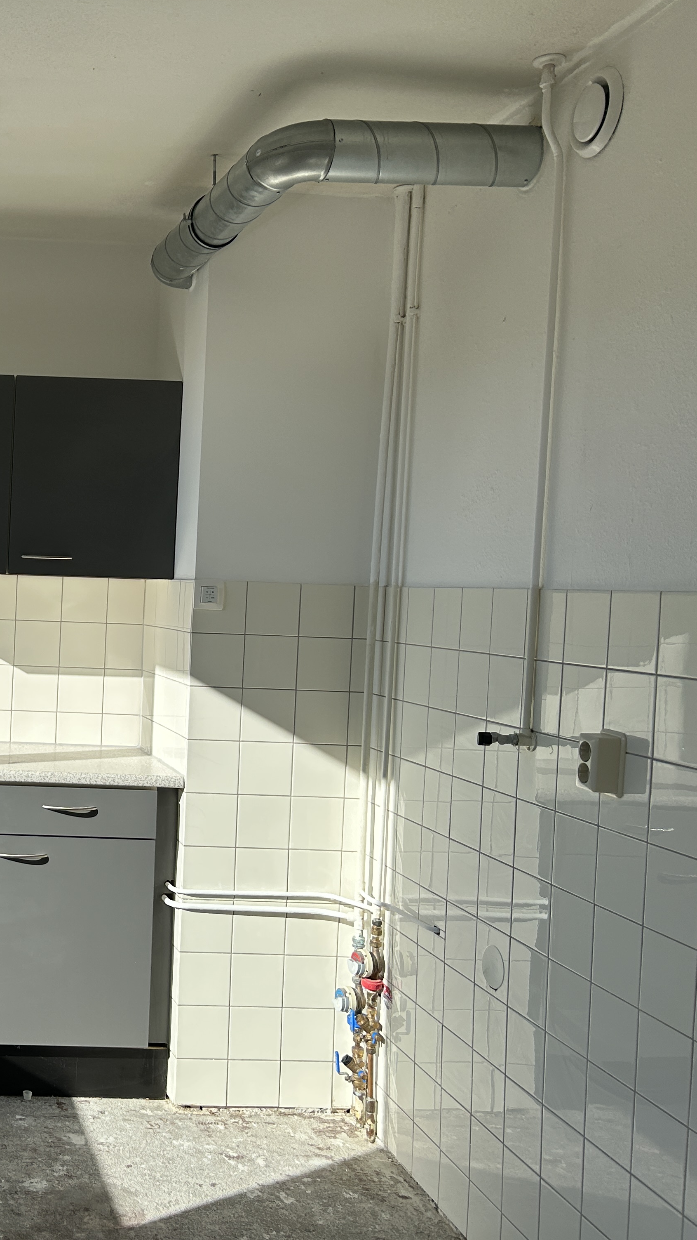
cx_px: -97
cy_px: 618
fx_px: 1248
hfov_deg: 28.0
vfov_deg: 52.8
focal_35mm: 38
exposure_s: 1/1838
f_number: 1.5
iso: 50
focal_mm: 5.7
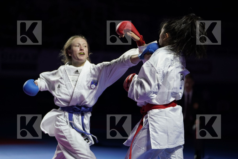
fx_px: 820
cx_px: 119
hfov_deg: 16.5
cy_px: 80
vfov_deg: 11.1
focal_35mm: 124
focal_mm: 124
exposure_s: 1/1000
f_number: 2.8
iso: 1250
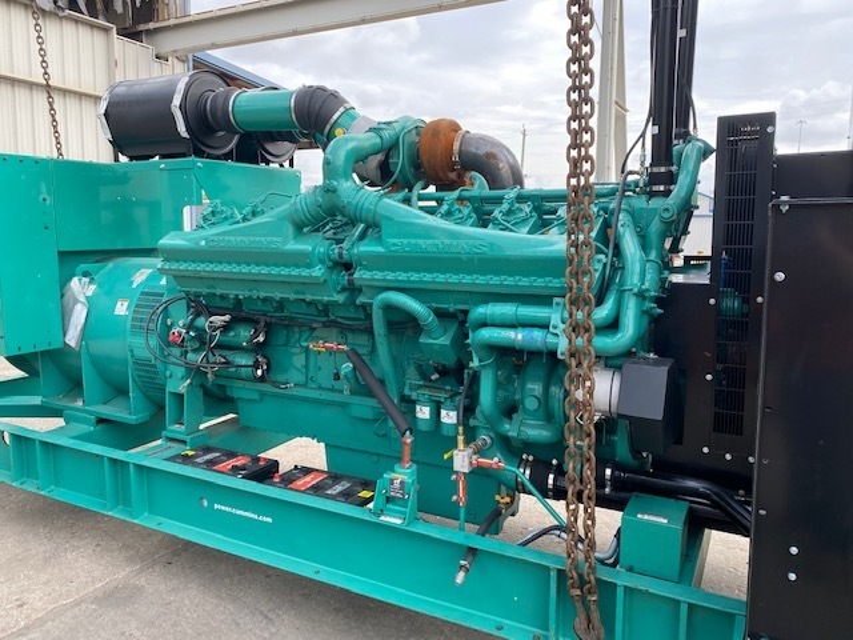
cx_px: 426
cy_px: 320
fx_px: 641
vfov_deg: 53.1
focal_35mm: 26
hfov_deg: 67.3
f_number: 1.8
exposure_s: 1/449
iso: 32
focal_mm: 4.25
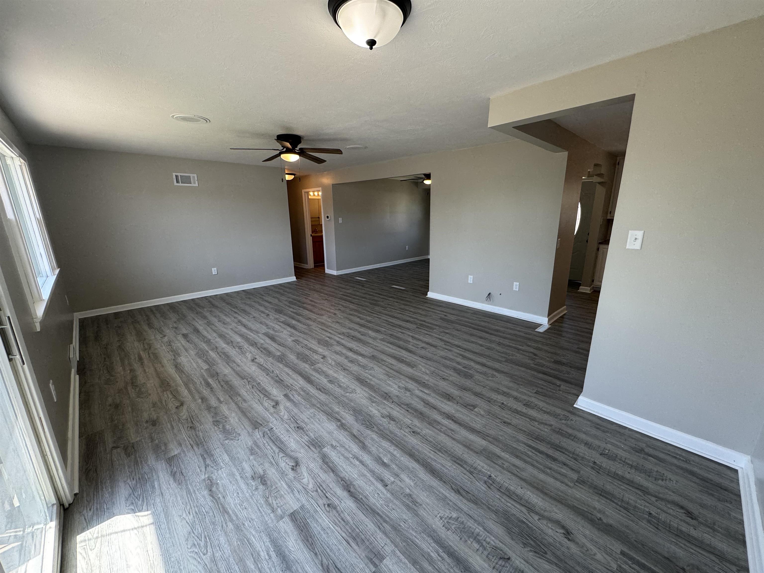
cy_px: 286
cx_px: 382
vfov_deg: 85.7
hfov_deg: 102.1
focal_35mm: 14
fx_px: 309
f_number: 2.2
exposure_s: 1/99
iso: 80
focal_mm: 2.22
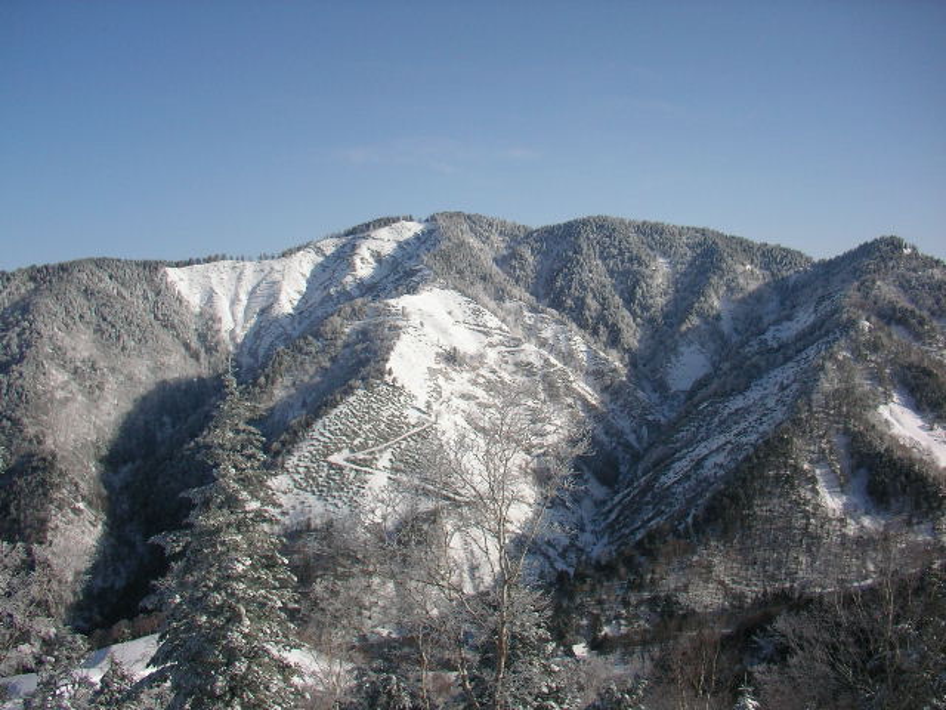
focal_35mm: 37
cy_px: 355
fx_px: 1011
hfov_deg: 50.1
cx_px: 473
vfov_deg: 38.7
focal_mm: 5.7
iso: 50
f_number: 6.9
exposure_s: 1/800
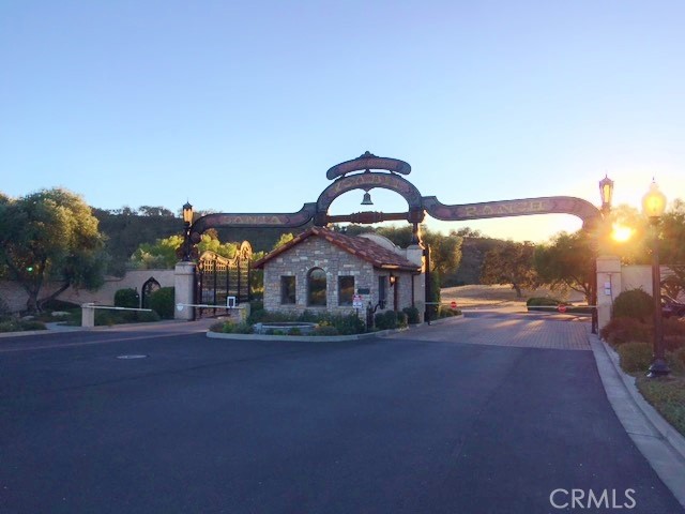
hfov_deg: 61.7
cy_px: 257
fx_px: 574
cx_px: 342
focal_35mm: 29
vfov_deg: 48.2
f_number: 2.2
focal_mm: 4.15
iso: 25
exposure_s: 1/785
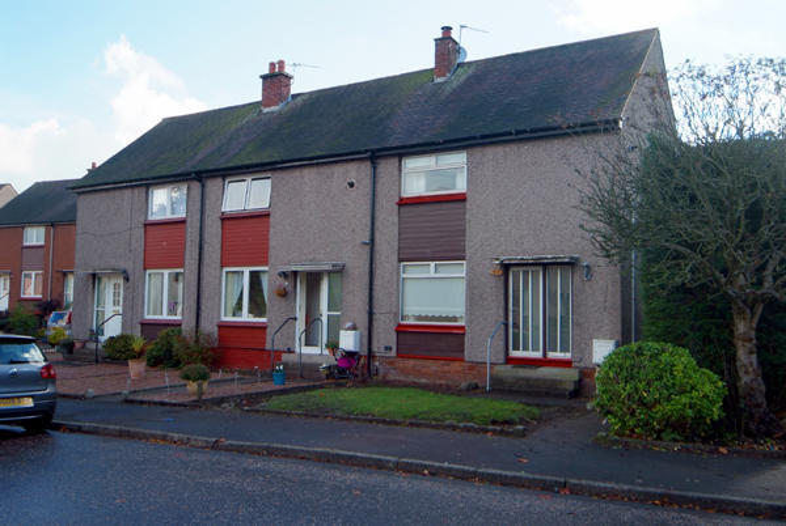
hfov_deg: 58.6
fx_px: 700
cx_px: 393
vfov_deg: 41.2
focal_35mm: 32
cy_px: 263
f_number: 6.3
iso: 200
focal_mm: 21
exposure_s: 1/160
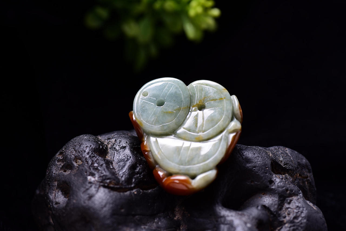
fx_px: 865
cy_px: 116
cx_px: 173
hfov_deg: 22.6
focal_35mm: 90
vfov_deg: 15.2
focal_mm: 90
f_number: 11
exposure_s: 1/125
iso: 100
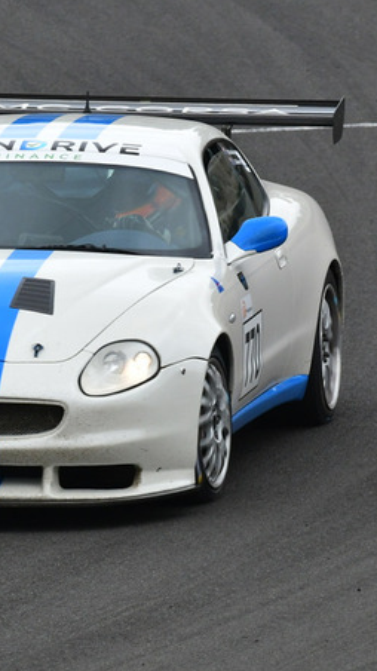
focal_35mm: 945
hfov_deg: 1.3
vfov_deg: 2.3
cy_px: 287
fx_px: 16807
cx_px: 91
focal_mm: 340
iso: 1000
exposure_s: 1/640
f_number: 11
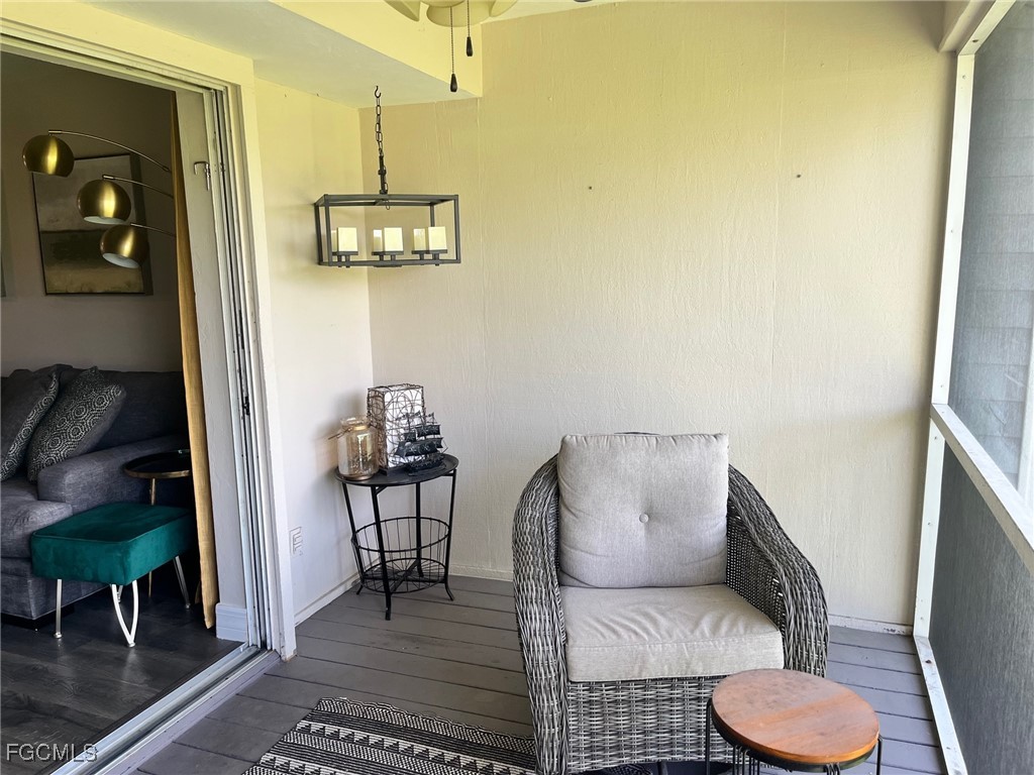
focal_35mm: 26
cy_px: 388
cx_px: 517
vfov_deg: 53.1
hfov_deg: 67.3
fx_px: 777
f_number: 1.6
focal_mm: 5.1
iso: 64
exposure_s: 1/122
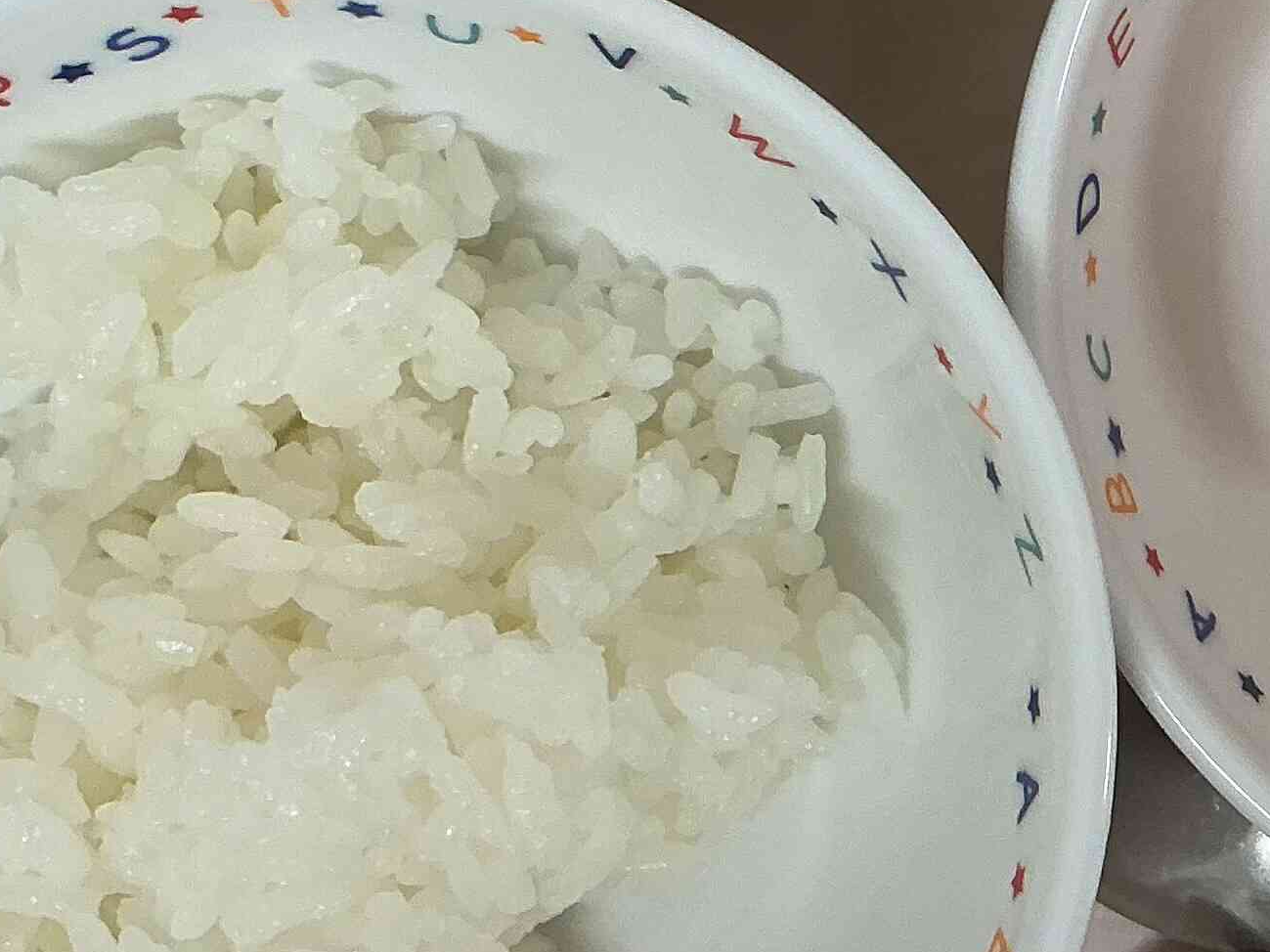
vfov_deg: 15.9
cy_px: -128
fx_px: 3302
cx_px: 1665
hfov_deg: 19.9
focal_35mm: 90
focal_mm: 3
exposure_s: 1/120
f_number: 1.8
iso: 64
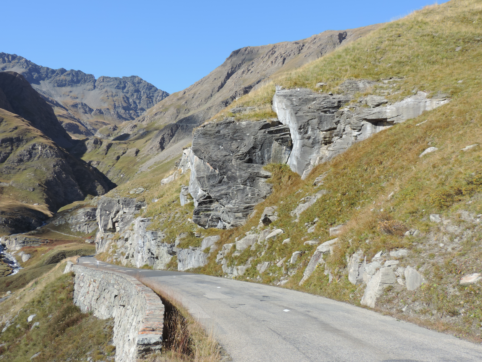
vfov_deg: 40.7
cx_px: 241
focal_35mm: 35
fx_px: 487
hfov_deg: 52.6
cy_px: 181
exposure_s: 1/500
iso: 80
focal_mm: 6.2
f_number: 3.3
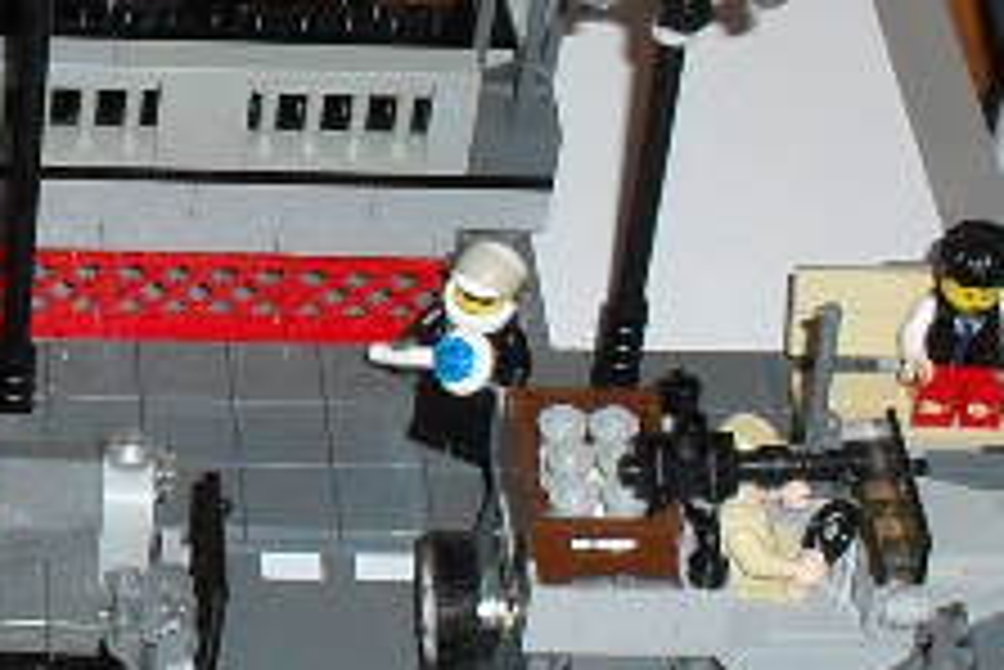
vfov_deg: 8.2
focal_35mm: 167
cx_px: -329
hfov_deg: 11.9
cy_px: 324
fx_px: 4660
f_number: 3.2
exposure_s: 1/45
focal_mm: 6.3
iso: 200
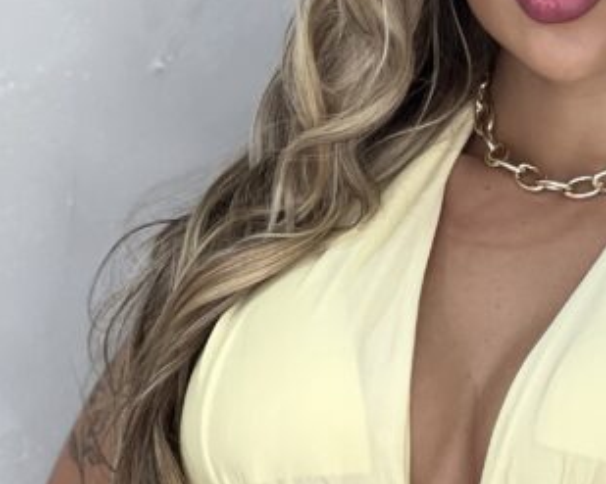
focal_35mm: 227
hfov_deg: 8.5
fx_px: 4070
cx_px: 637
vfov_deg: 6.8
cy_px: 399
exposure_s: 1/120
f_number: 2.8
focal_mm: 9
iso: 125
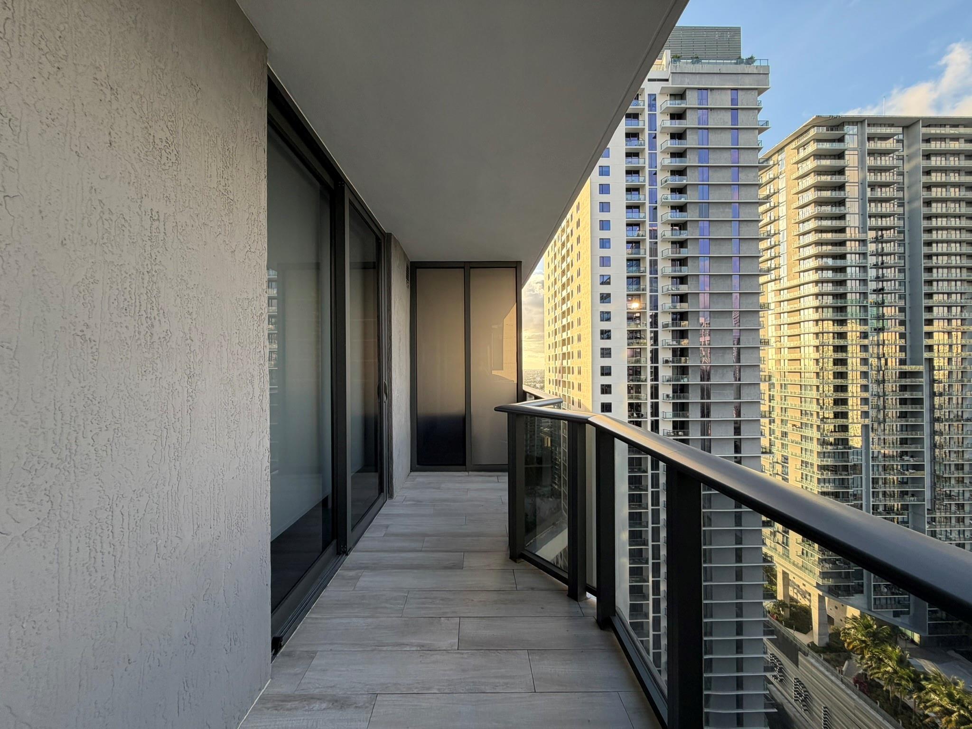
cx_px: 486
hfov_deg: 102.1
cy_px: 364
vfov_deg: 85.7
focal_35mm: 14
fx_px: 393
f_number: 2.2
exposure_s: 1/121
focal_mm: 2.22
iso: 50
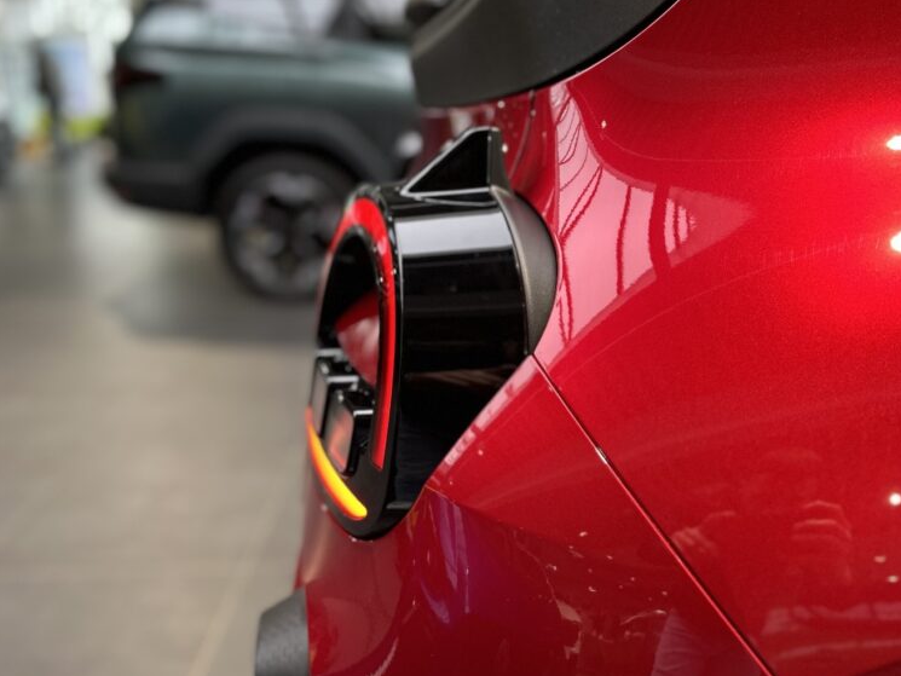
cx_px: 498
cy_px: 324
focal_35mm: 33
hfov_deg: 55.2
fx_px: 859
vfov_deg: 42.9
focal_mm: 6.86
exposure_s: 1/100
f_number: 1.78
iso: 160
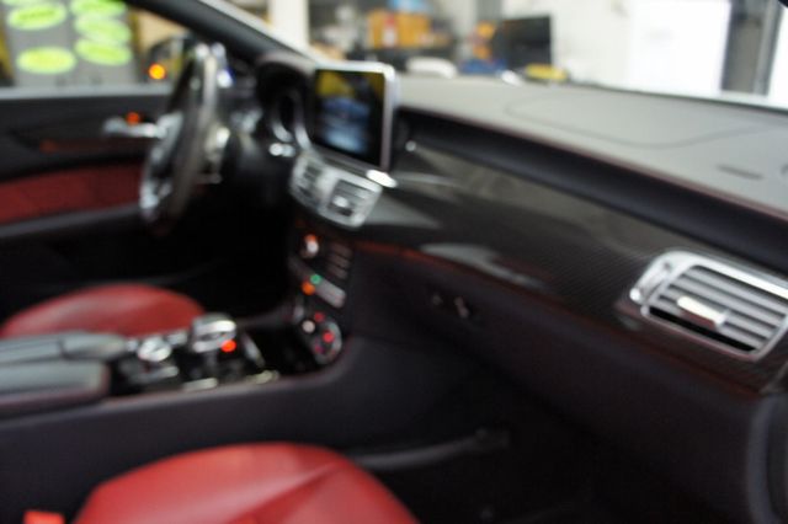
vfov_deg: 47.9
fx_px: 591
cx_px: 394
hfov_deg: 67.4
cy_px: 262
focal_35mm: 27
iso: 800
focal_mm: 18
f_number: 3.5
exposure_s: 1/30
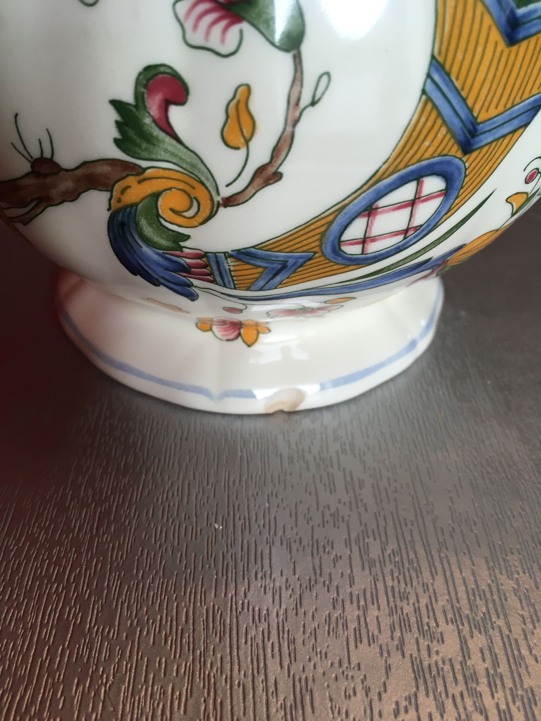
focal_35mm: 29
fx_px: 604
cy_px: 360
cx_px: 270
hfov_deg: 48.2
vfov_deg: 61.7
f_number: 2.2
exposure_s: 1/33
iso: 25
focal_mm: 4.15
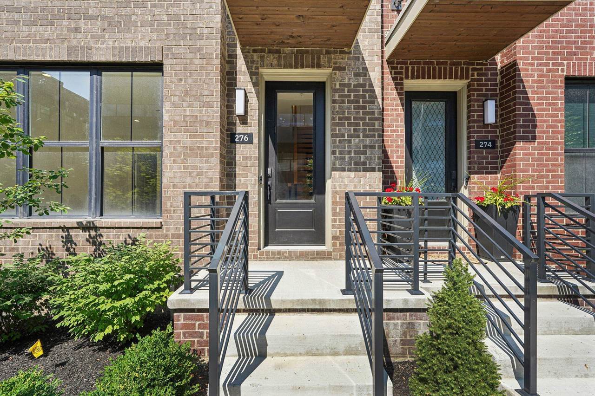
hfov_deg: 96.7
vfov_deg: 73.7
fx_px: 264
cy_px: 198
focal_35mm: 16
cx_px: 298
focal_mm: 16
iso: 100
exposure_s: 1/160
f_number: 8
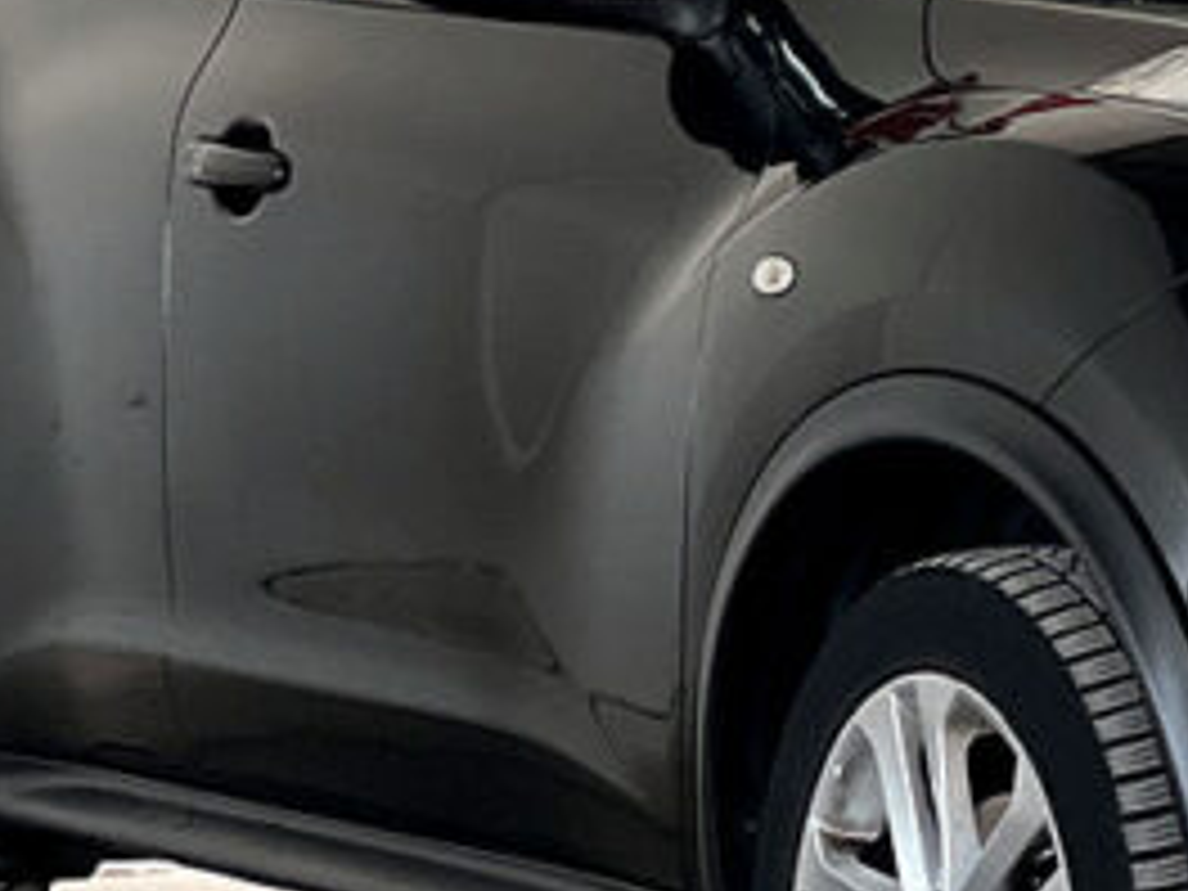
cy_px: 58
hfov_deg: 8.4
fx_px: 7996
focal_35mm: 233
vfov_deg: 6.4
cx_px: 1274
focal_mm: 9
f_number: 2.8
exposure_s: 1/40
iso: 160
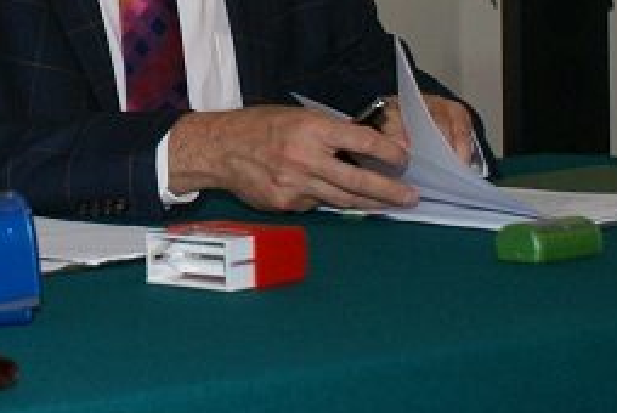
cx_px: -146
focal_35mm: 133
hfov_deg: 14.8
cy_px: -176
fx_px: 2282
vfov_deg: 10.1
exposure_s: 1/60
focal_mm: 30
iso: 400
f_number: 5.6
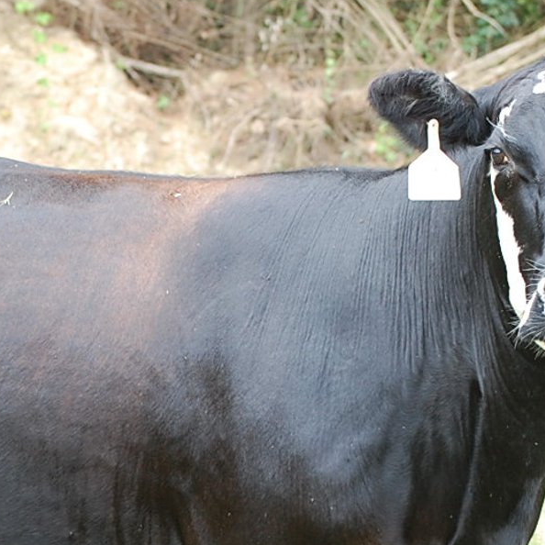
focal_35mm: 201
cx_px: 83
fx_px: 3584
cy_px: 310
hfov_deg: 8.7
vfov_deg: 8.7
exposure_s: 1/125
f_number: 5.6
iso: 400
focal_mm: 55
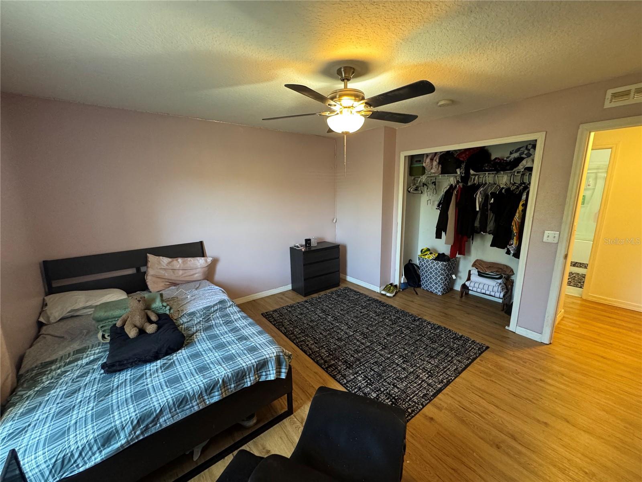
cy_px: 241
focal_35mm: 14
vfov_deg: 85.7
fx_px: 260
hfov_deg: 102.1
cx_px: 321
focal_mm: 2.22
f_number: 2.2
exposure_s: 1/60
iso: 500
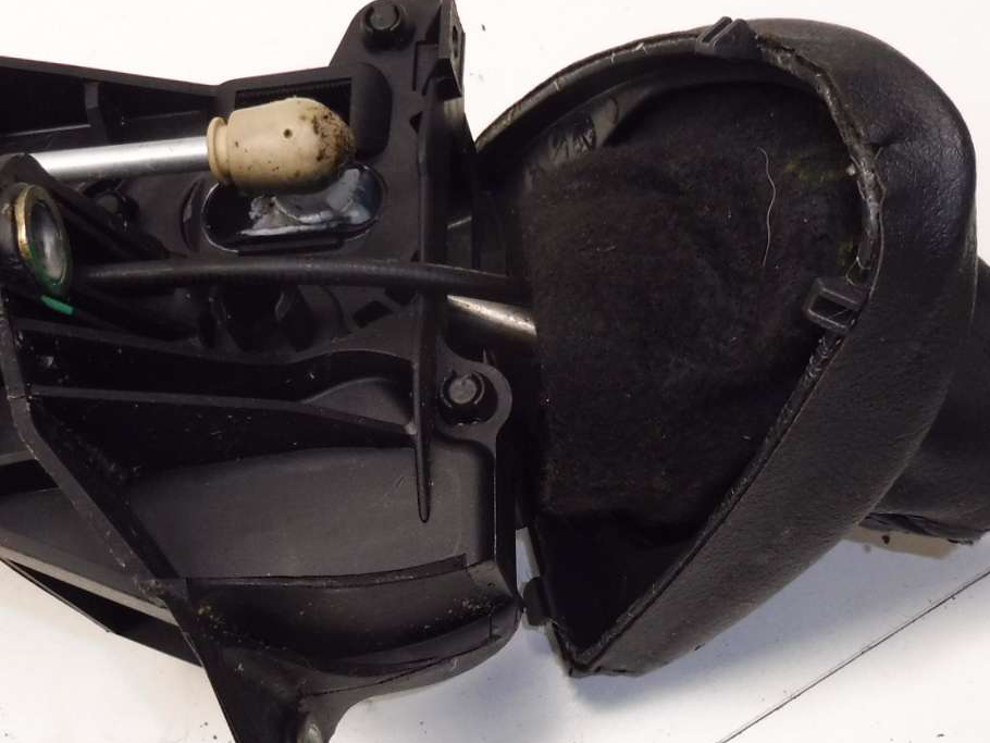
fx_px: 1545
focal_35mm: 54
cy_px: 511
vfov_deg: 26.8
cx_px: 453
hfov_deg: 35.5
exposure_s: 1/60
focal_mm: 4.3
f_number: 3.5
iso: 200
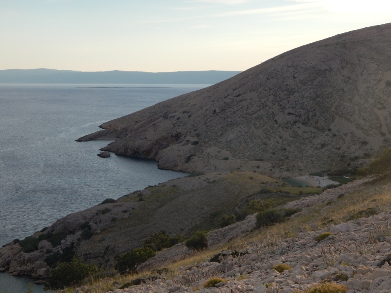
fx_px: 779
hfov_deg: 28.2
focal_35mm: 69
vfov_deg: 21.3
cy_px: 146
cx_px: 196
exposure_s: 1/640
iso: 125
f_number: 4.1
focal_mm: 12.3
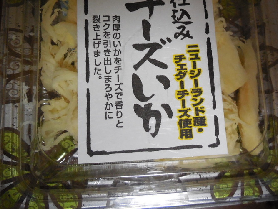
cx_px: 156
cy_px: 66
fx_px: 289
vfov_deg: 39.1
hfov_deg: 51.2
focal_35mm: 36
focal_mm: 4.5
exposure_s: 1/60
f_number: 3.1
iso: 560
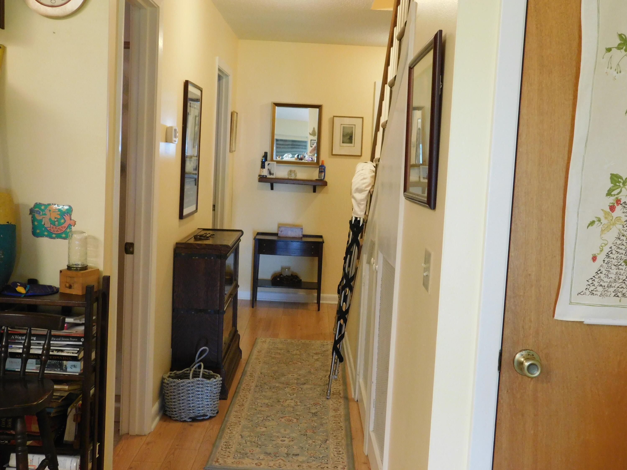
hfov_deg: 46.8
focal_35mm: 40
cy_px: 235
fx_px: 725
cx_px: 314
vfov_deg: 36.0
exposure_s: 1/13
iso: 400
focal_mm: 7.1
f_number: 3.6
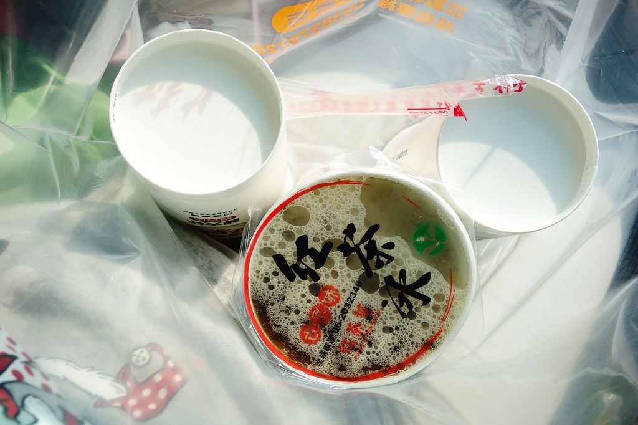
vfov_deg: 46.4
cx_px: 319
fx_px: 496
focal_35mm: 28
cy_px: 212
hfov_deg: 65.5
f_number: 5.6
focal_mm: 10.4
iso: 125
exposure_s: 1/320
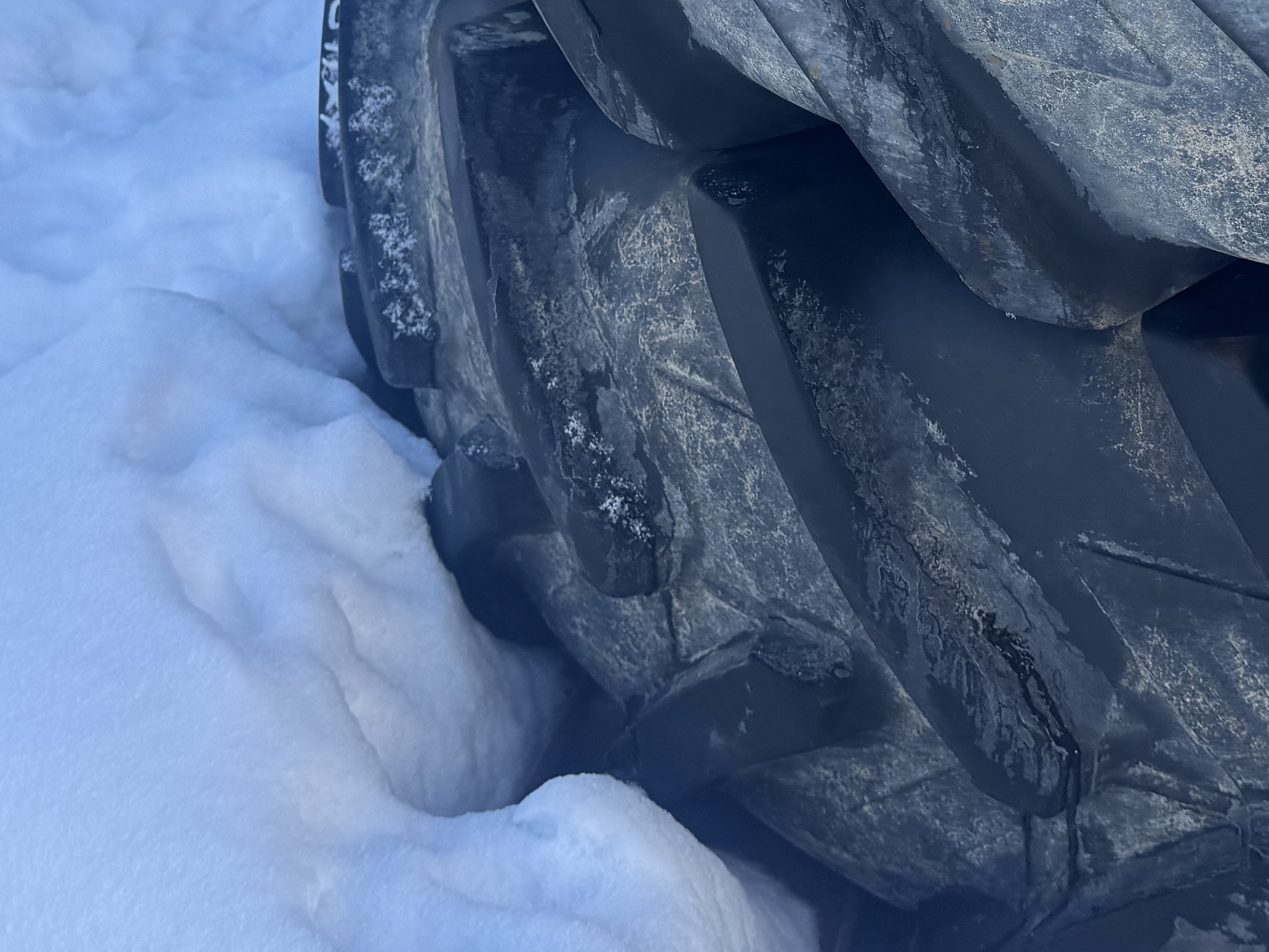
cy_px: 114
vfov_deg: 25.4
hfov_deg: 34.2
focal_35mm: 56
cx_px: 778
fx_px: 2053
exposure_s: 1/1059
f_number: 1.78
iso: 80
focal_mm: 6.76
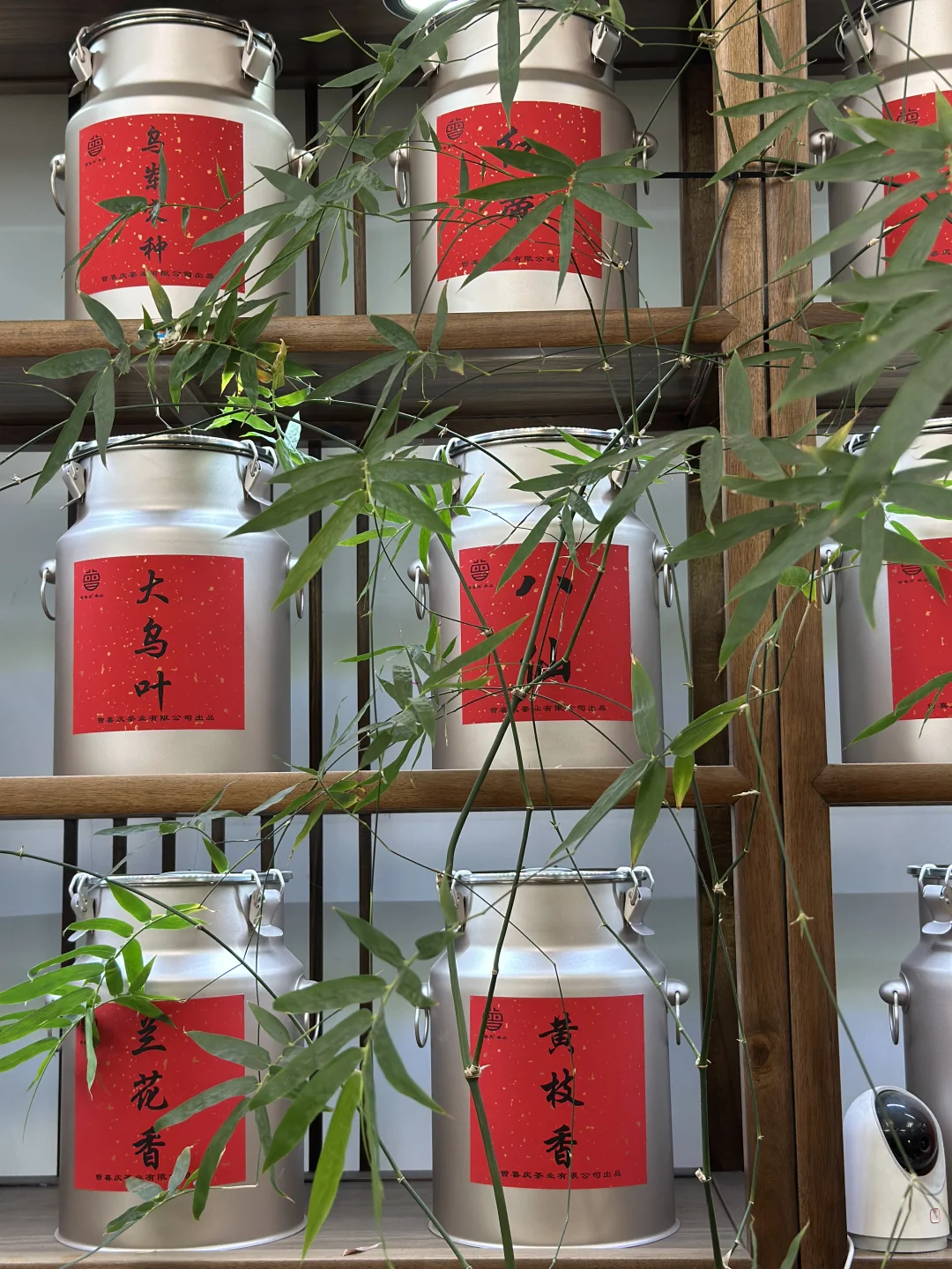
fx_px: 1760
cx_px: 476
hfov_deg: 30.3
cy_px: 634
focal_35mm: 48
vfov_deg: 39.7
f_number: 1.78
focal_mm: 6.86
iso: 125
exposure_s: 1/100
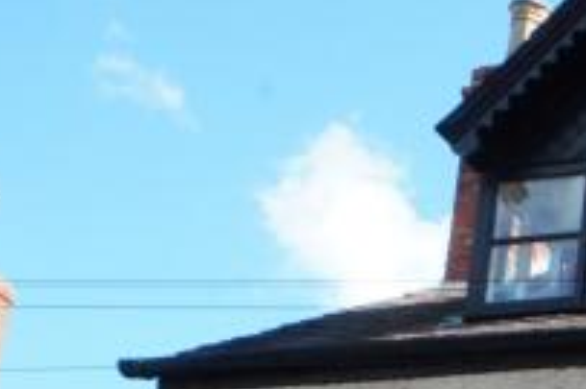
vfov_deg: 12.2
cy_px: 795
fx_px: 1602
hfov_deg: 15.5
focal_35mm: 99
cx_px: 1247
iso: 400
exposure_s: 1/30
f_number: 22
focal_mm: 13
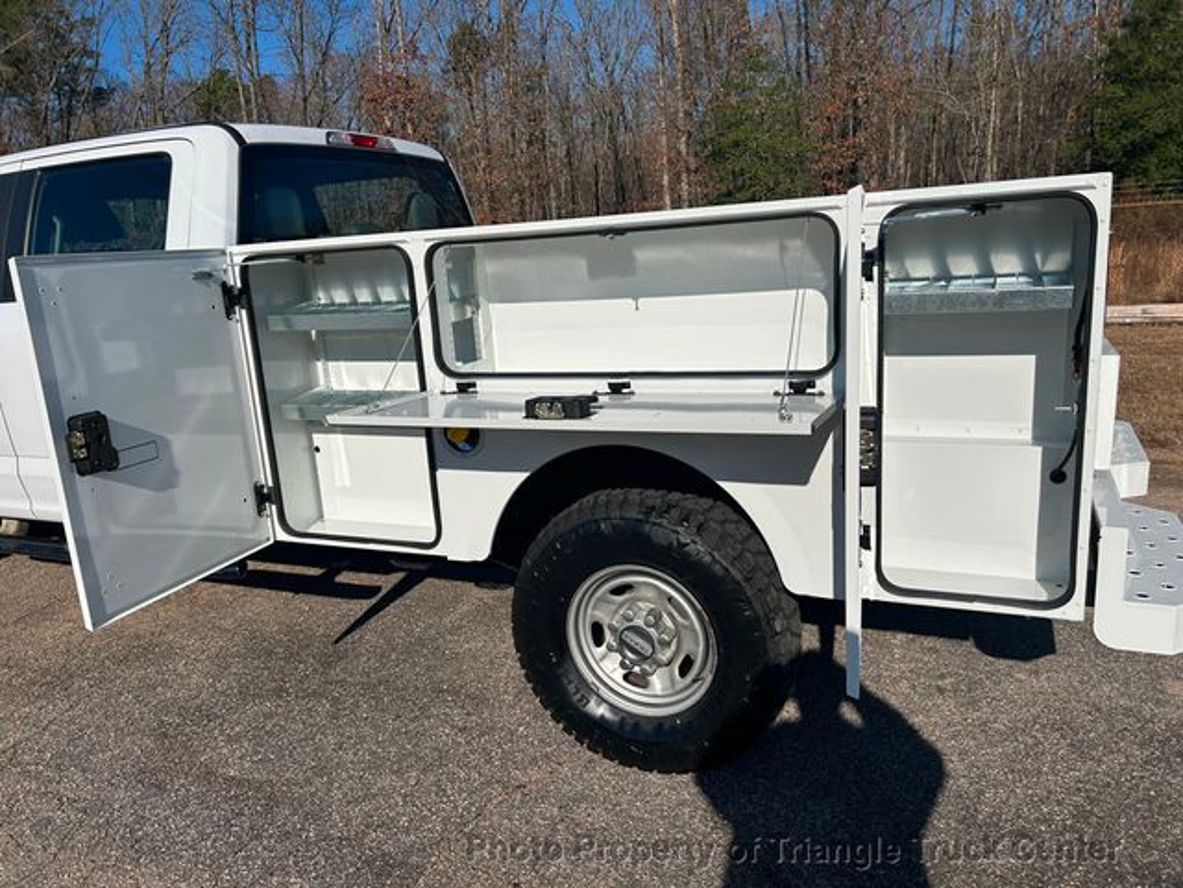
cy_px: 444
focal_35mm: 26
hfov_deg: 67.3
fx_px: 889
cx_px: 592
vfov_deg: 53.1
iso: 50
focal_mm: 5.7
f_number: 1.5
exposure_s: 1/11364
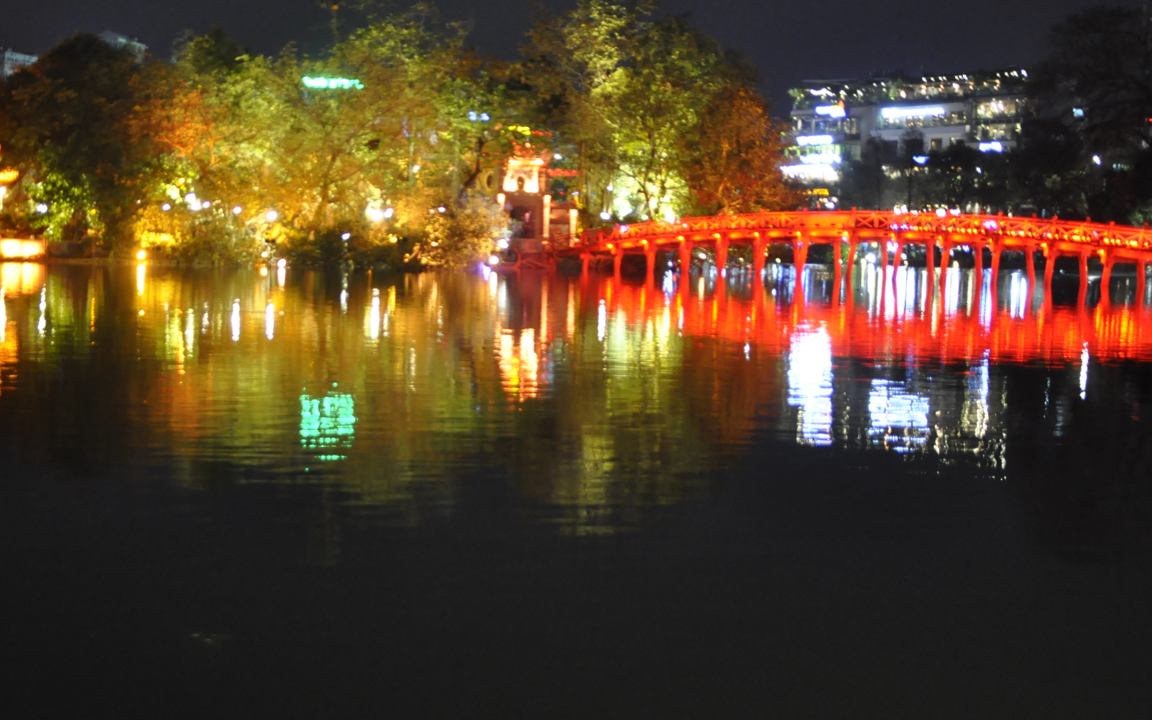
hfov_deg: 35.5
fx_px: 1790
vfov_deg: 22.7
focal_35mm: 57
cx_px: 419
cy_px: 374
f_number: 3.2
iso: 1400
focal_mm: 28
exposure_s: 1/8
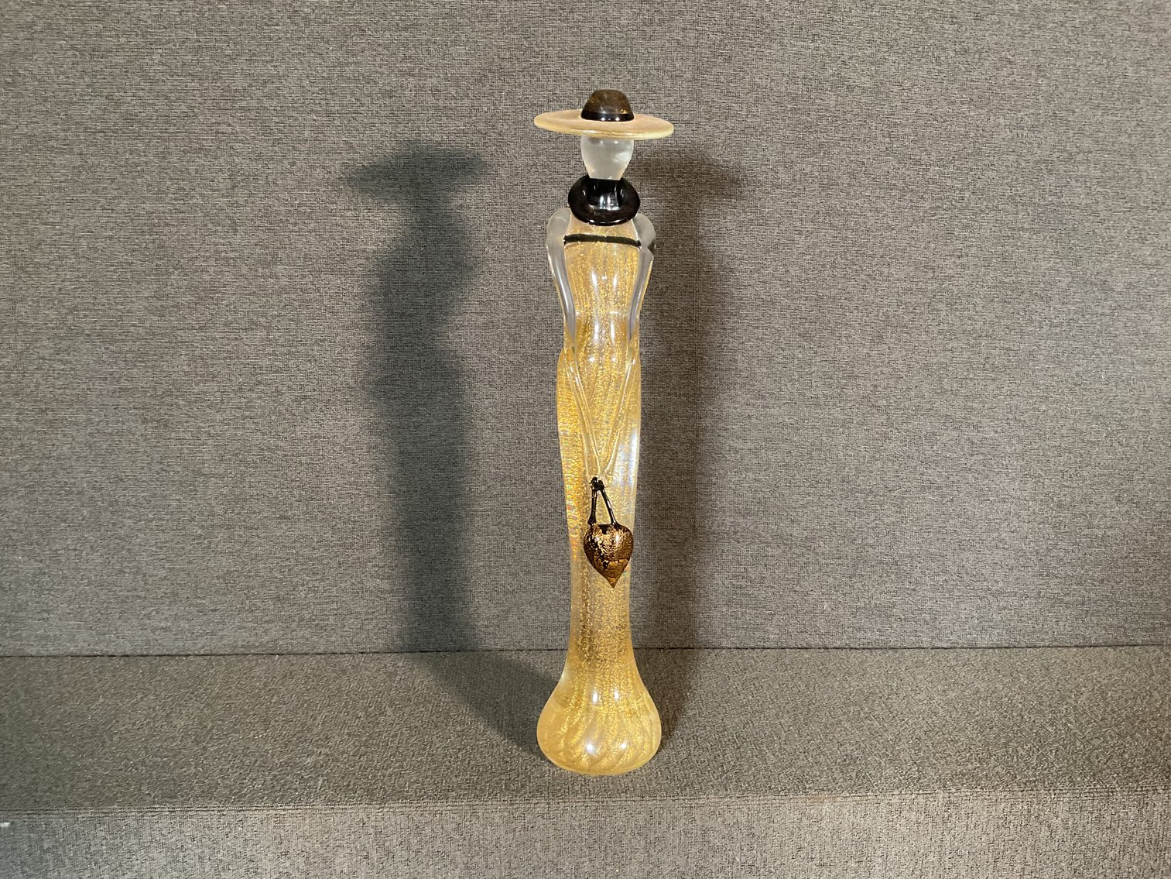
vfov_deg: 48.2
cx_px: 586
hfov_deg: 61.7
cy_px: 440
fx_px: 981
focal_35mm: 29
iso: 200
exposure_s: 1/50
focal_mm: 3
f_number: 1.8
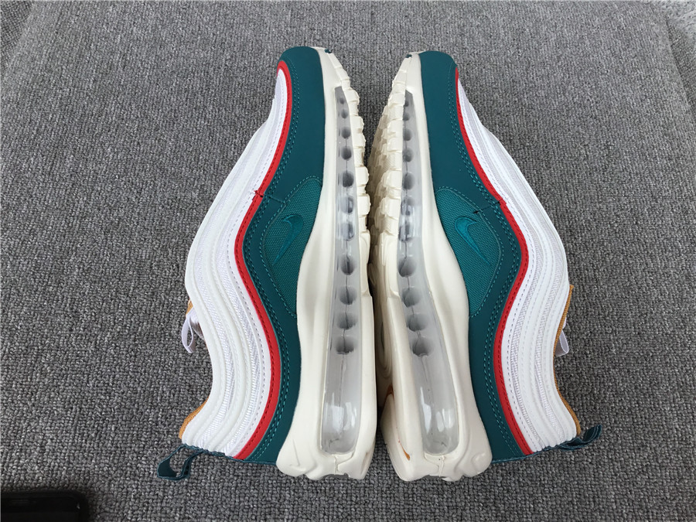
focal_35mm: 31
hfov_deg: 58.4
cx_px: 348
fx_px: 623
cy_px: 261
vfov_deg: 45.4
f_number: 2.4
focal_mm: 3.3
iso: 25
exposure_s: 1/422
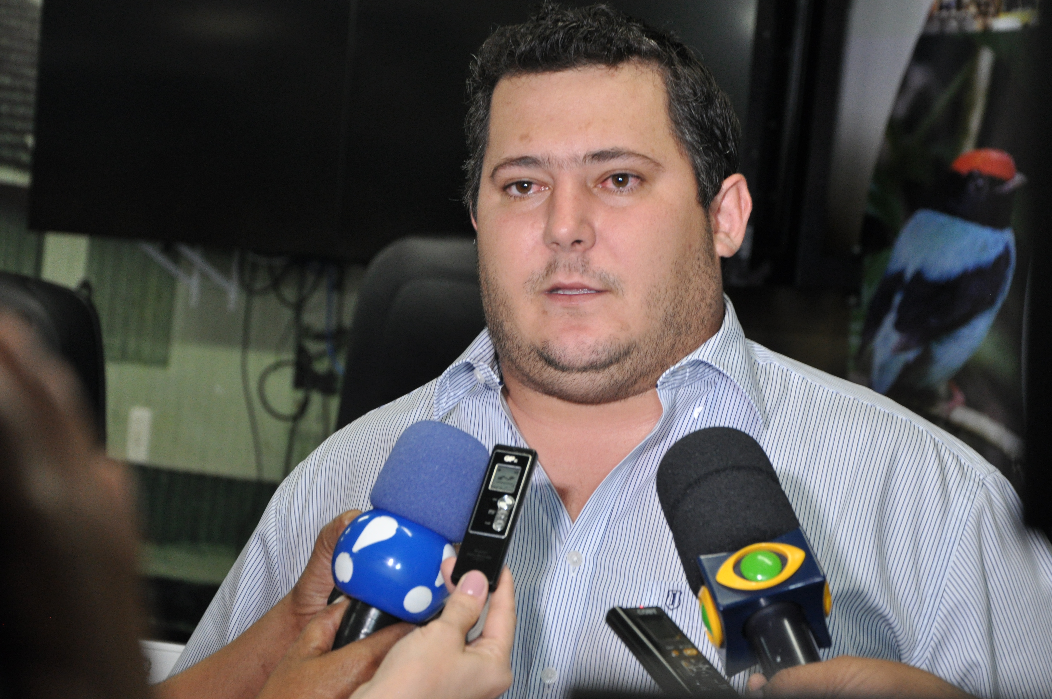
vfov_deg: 13.8
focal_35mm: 99
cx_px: 526
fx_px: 2889
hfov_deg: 20.6
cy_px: 350
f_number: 5.3
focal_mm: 66
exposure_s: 1/60
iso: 800
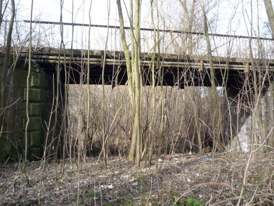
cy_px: 103
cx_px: 137
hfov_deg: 56.8
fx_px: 253
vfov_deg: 44.2
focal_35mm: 32
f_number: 4
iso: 100
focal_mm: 5.2
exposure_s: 1/100
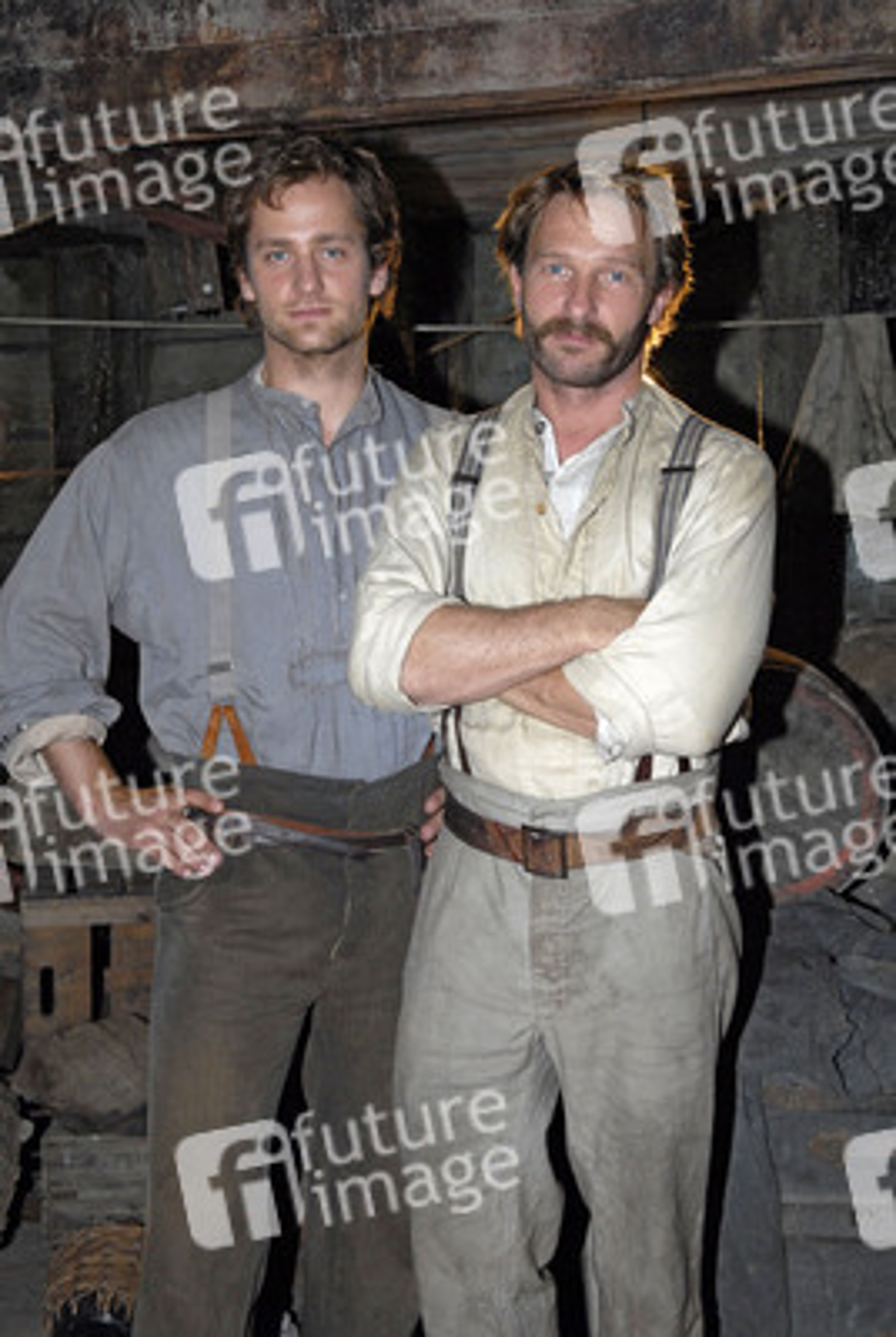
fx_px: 1730
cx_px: 448
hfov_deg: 29.0
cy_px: 668
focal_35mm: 46
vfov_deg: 42.3
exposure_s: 1/160
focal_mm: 31
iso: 800
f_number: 5.6
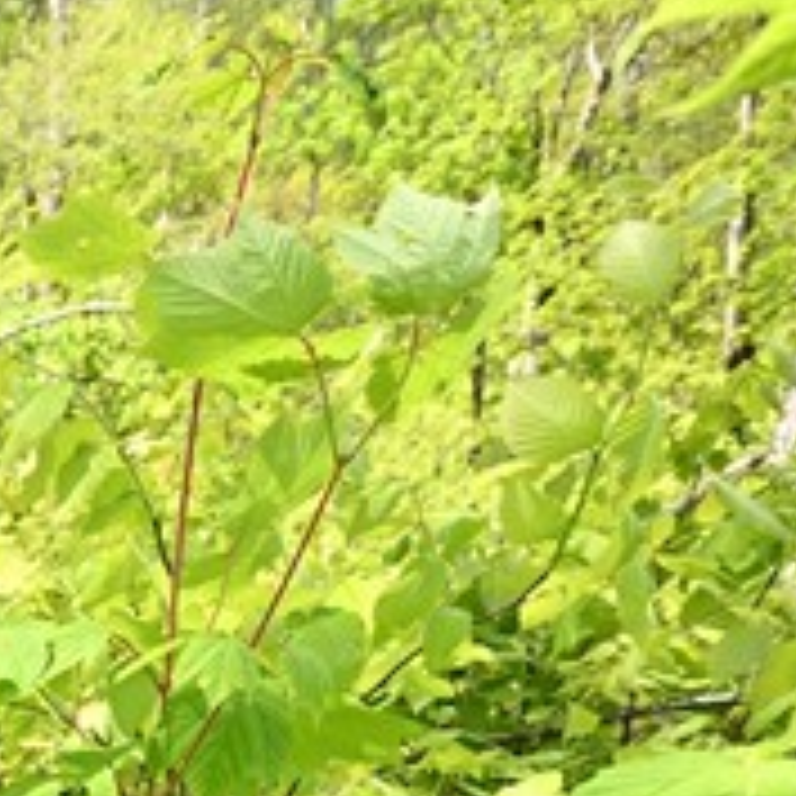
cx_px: -998
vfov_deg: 19.5
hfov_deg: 15.6
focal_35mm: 73
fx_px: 1899
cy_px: 1300
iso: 100
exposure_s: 1/80
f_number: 4.5
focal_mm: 14
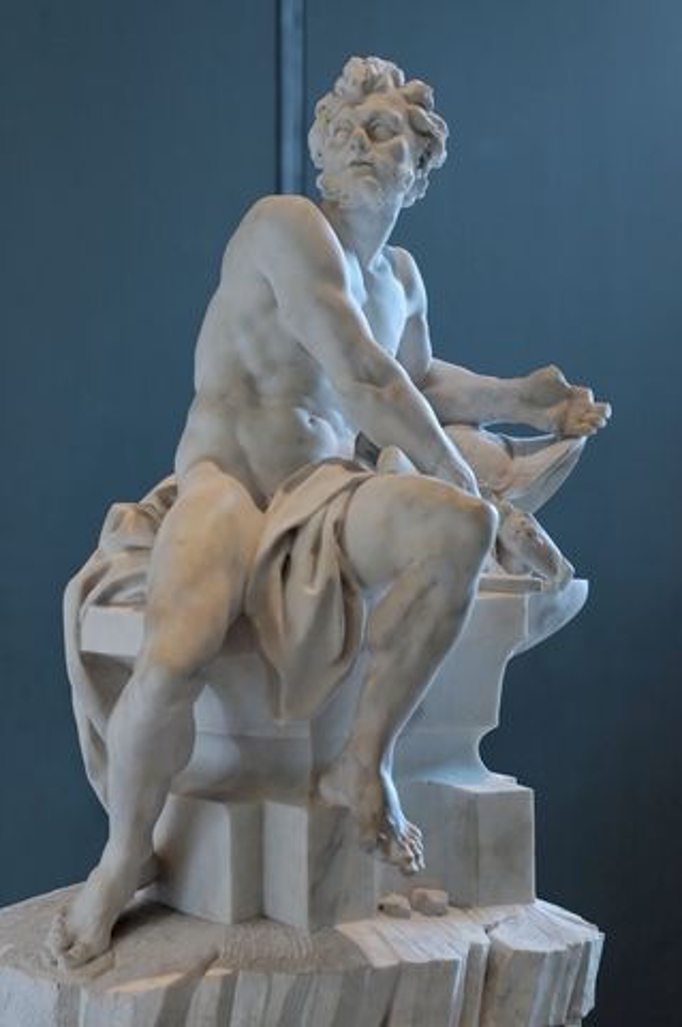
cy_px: 514
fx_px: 2136
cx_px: 341
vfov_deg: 27.0
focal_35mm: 75
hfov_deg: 18.1
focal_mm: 50
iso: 500
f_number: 3.5
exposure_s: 1/50
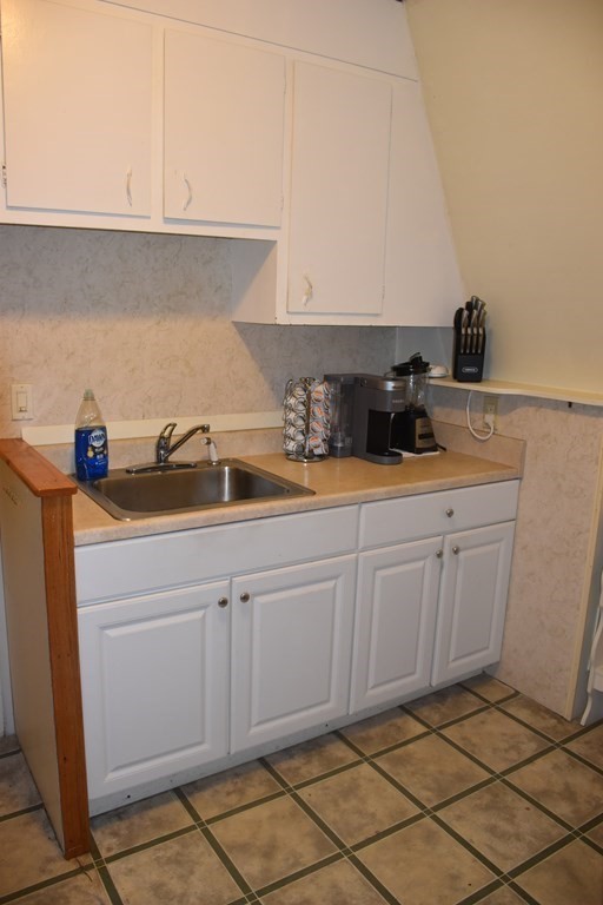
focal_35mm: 27
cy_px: 452
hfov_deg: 47.9
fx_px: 678
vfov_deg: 67.4
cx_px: 302
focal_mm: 18
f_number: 4
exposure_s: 1/60
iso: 800
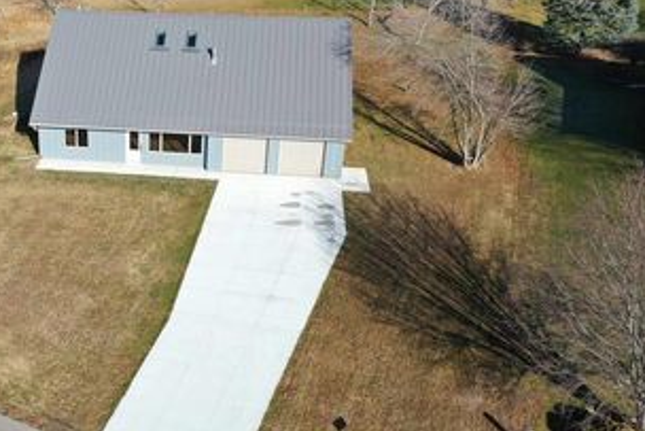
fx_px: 825
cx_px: 132
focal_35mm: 46
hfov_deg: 41.0
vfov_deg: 29.3
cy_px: 209
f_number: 2.8
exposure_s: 1/1250
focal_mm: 10.26
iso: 100
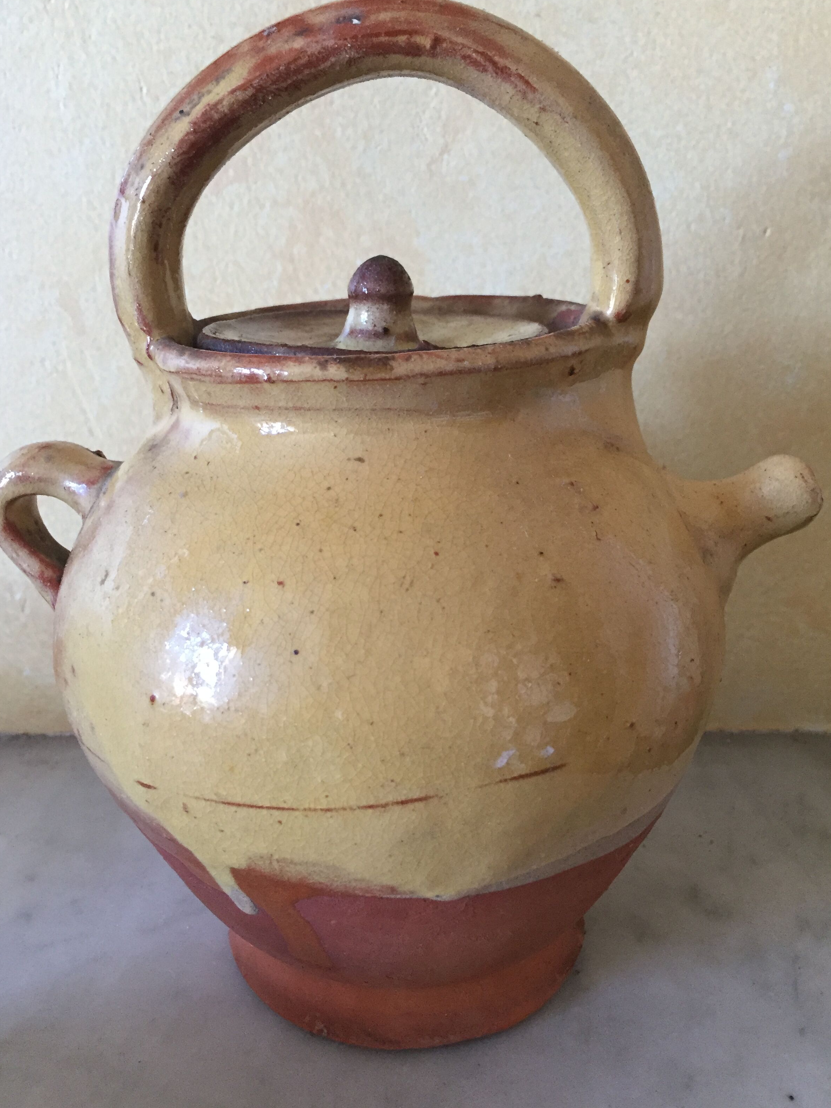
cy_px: 546
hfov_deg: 46.8
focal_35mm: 30
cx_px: 404
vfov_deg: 60.0
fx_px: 960
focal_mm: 4.15
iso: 200
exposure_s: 1/33
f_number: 2.2
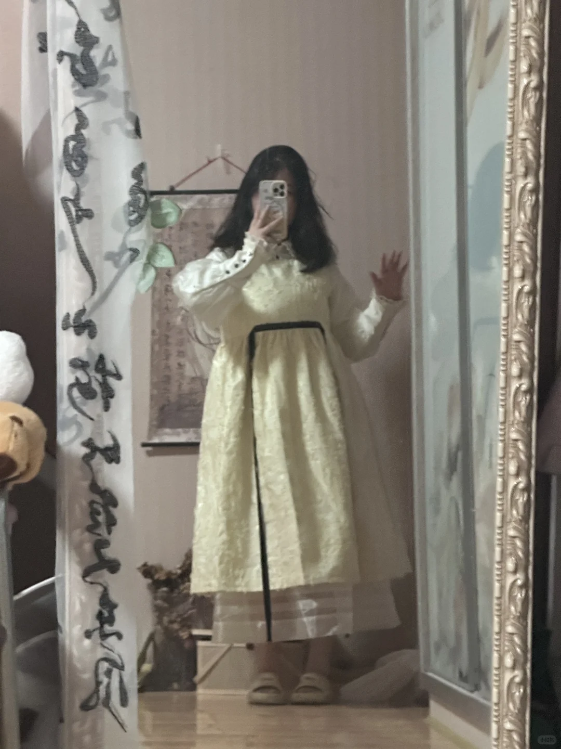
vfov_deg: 25.3
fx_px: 1664
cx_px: 280
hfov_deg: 19.1
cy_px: 374
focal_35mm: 77
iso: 1600
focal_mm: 9
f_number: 2.8
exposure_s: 1/30
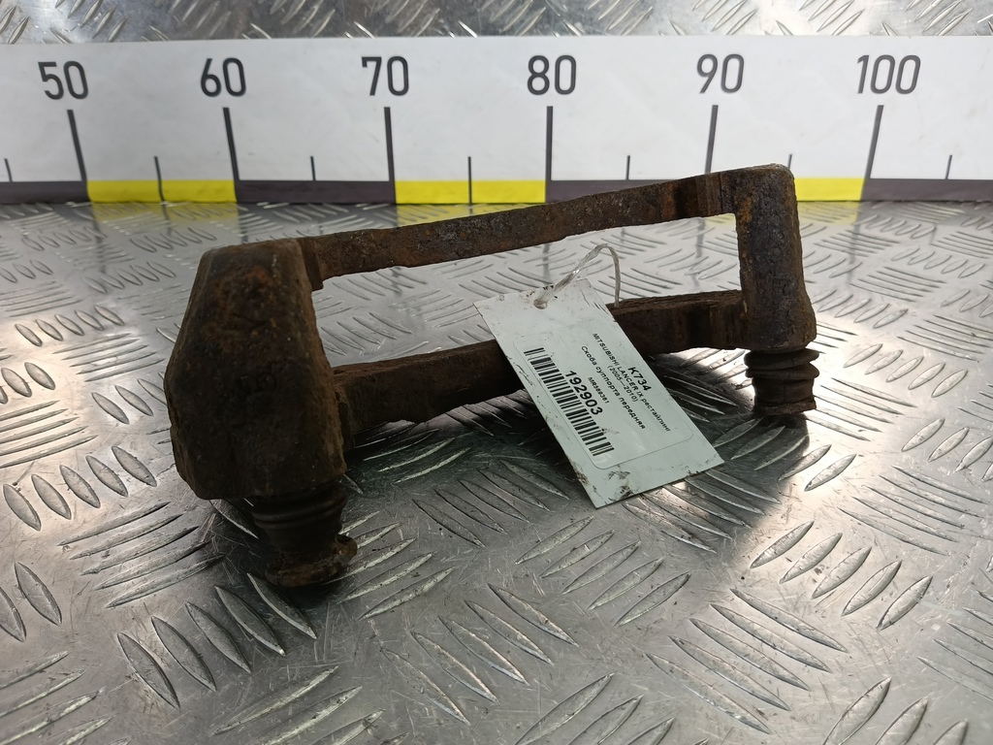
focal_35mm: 23
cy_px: 372
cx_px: 496
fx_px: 660
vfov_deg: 58.9
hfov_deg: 73.9
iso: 88
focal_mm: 4.11
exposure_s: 1/100
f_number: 1.6
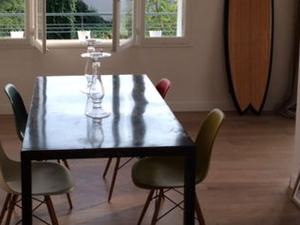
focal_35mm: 58
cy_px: 26
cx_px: 100
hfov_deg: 33.0
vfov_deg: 24.6
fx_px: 503
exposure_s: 1/120
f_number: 2.2
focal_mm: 4.15
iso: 50
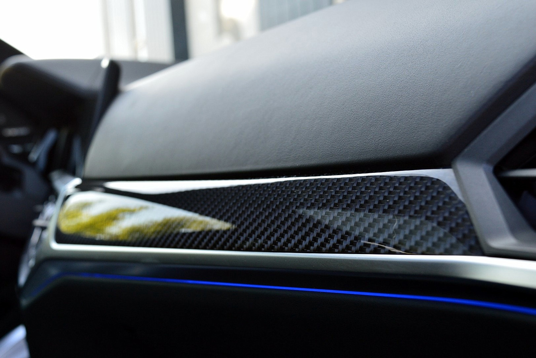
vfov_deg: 29.9
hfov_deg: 43.6
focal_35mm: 45
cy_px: 179
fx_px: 670
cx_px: 268
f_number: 9
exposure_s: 1/100
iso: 400
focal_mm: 30
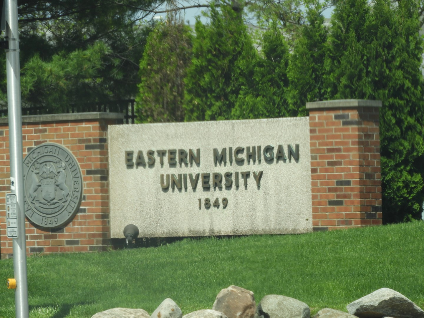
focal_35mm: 330
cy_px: 159
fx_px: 4042
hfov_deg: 6.0
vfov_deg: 4.5
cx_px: 212
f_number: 5.5
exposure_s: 1/400
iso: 100
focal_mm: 59.1
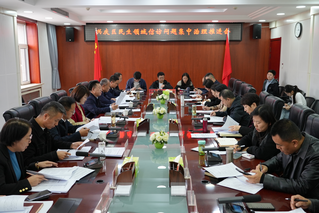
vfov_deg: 36.9
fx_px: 319
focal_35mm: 36
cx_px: 160
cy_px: 106
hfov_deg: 53.1
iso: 1600
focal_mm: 36
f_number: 4
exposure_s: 1/160
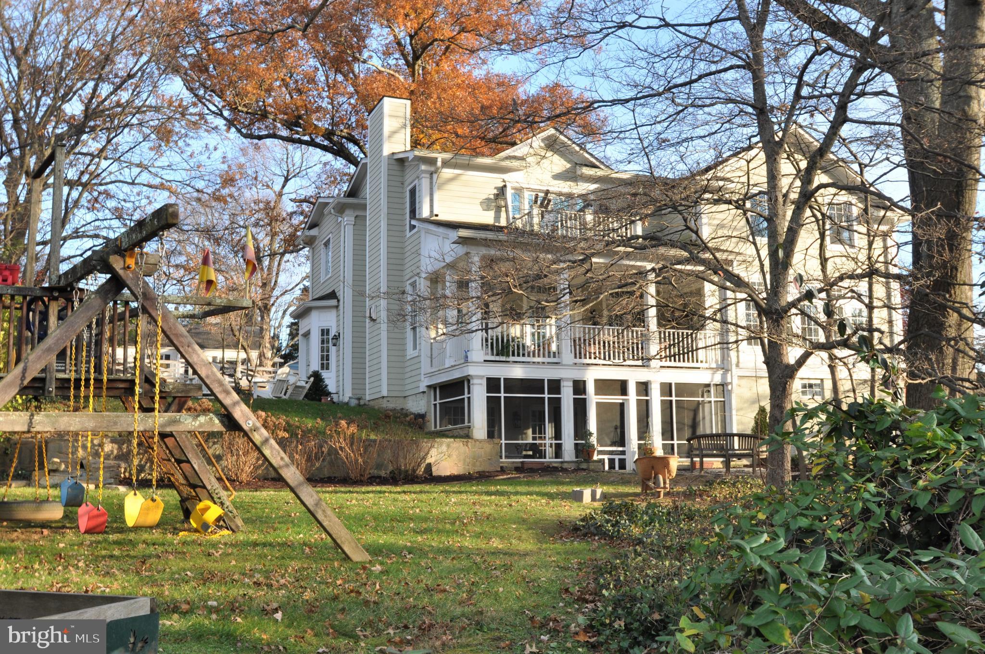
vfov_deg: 36.8
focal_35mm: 36
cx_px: 492
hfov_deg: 53.2
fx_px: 984
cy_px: 327
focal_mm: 24
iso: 400
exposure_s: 1/100
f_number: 5
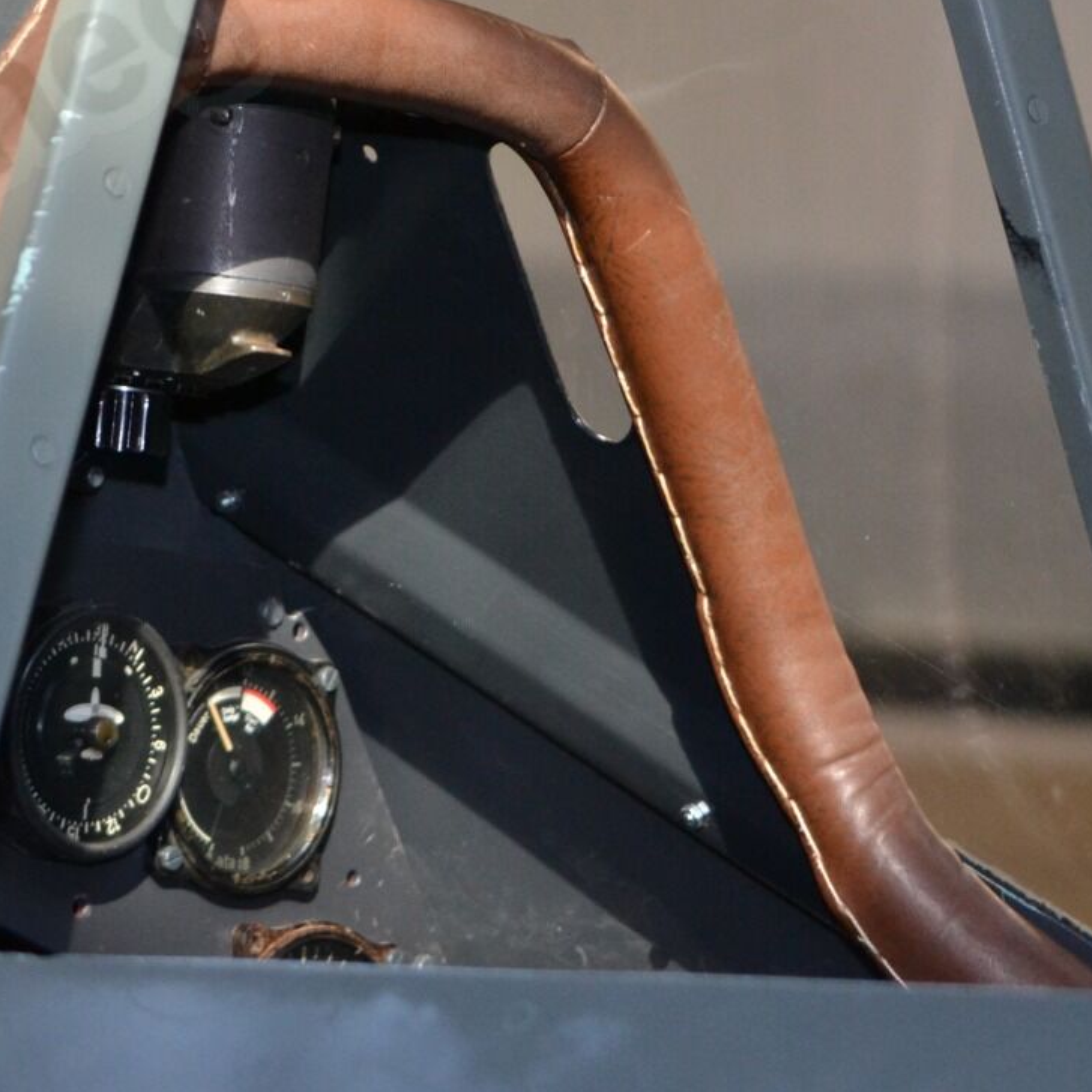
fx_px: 9993
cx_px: -6
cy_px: 104
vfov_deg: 6.2
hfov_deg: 6.2
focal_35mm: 280
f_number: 4.5
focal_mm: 78
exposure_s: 1/60
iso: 1000
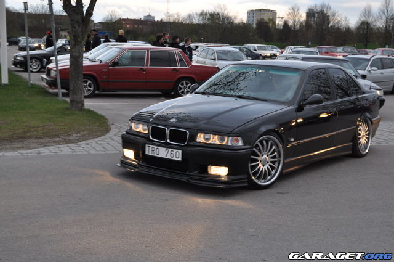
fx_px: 623
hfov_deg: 35.1
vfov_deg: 23.7
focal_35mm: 57
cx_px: 197
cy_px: 131
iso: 400
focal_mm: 38
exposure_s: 1/100
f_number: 5
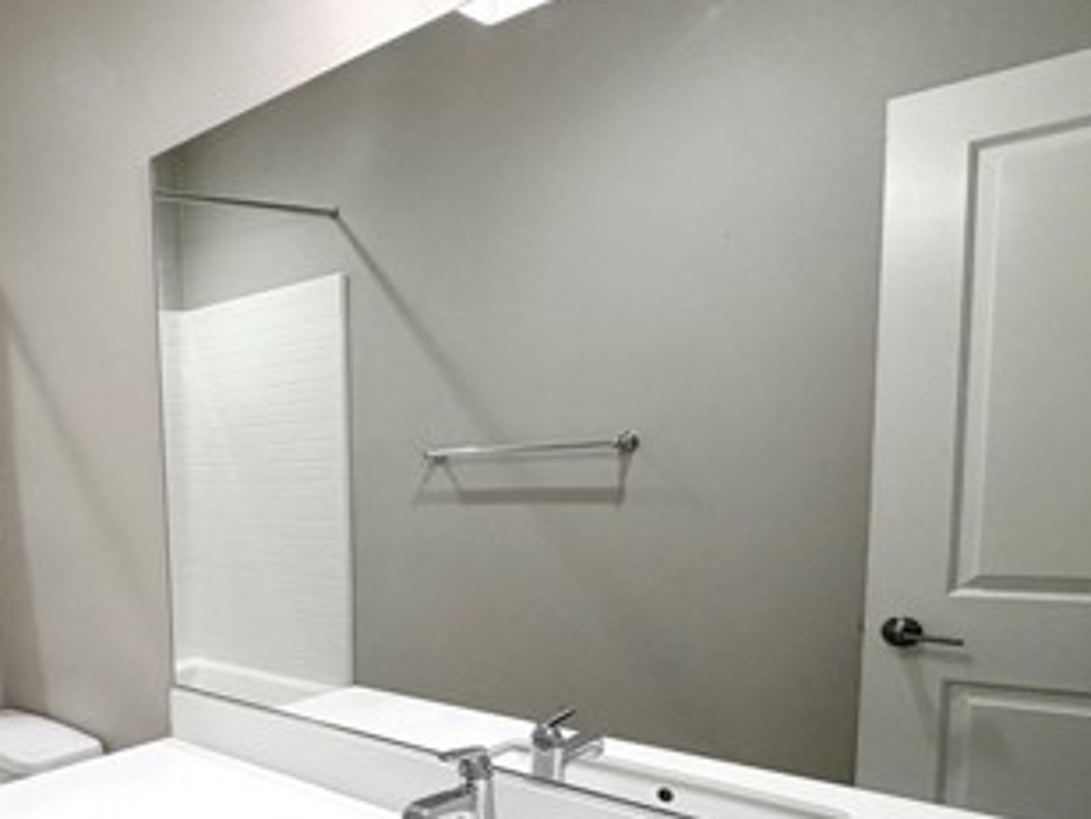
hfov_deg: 53.5
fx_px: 914
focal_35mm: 29
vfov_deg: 47.2
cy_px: 568
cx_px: 99
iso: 160
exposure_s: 1/120
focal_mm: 2.22
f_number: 2.2
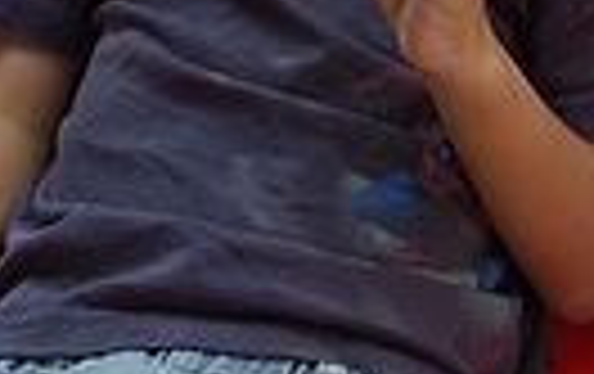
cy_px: -306
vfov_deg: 6.9
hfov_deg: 11.2
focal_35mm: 187
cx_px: 382
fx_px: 3037
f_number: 3.8
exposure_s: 1/80
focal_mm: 27
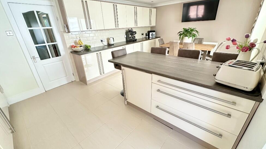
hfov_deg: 99.4
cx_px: 131
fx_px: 113
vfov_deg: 67.1
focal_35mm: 16
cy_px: 76
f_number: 2.2
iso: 320
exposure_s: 1/81
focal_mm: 2.22
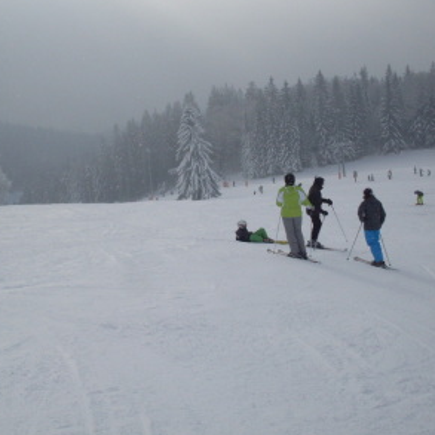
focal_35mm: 55
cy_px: 174
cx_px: 144
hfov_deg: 30.8
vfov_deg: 31.0
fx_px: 782
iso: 80
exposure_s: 1/500
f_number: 8.4
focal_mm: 6.3
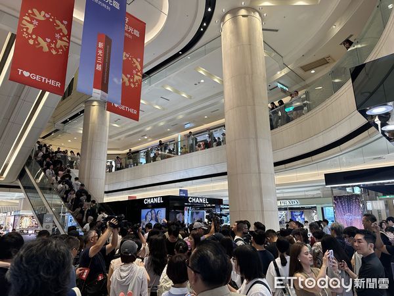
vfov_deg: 56.8
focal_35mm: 24
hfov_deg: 71.6
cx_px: 197
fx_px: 273
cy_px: 148
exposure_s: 1/120
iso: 125
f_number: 1.78
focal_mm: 6.86
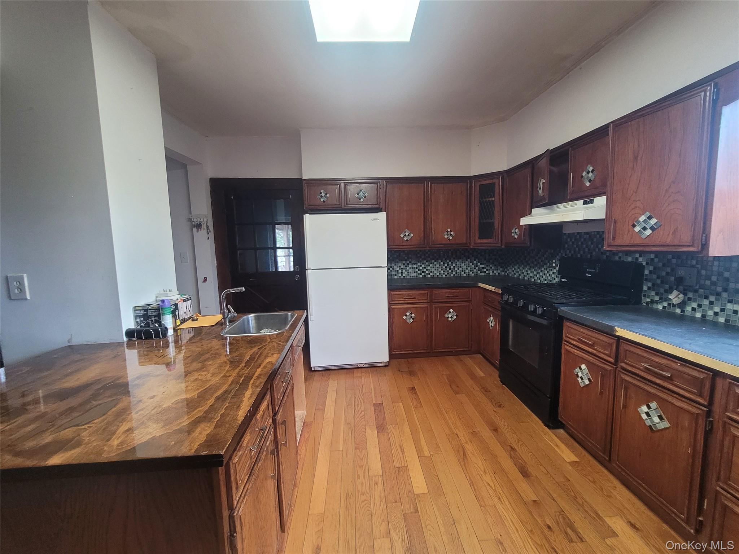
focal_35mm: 13
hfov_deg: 106.2
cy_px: 277
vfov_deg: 89.9
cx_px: 370
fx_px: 278
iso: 400
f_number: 2.2
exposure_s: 1/60
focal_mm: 2.2
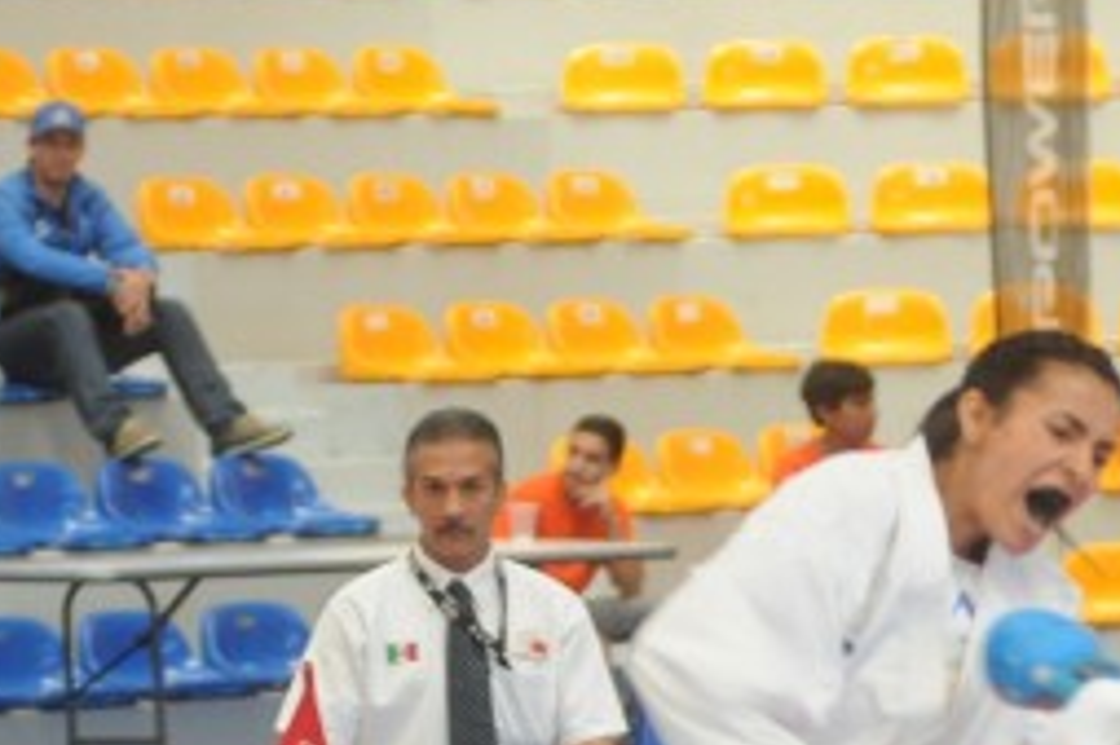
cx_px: 1217
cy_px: 857
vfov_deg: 4.8
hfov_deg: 7.2
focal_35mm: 284
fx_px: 8830
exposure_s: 1/250
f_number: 2.8
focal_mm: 80
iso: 800
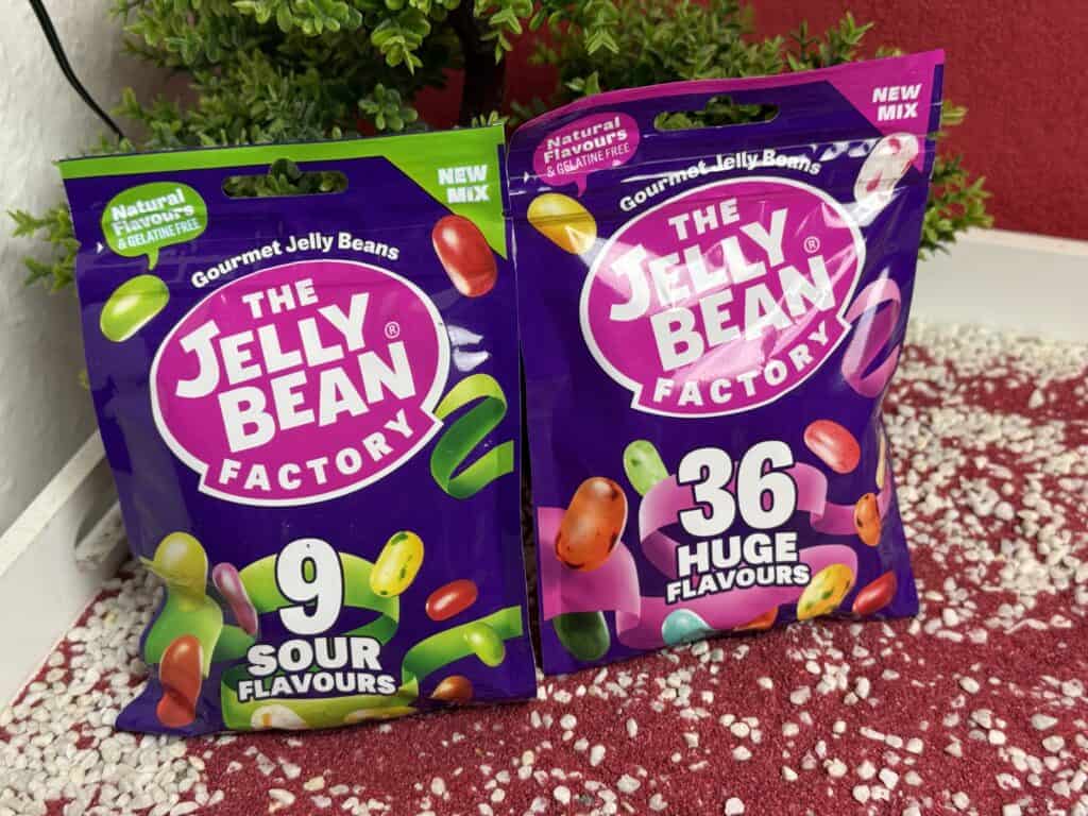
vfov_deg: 30.3
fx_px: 1509
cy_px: 408
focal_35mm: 48
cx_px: 544
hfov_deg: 39.7
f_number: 1.78
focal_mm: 6.76
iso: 80
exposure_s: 1/50
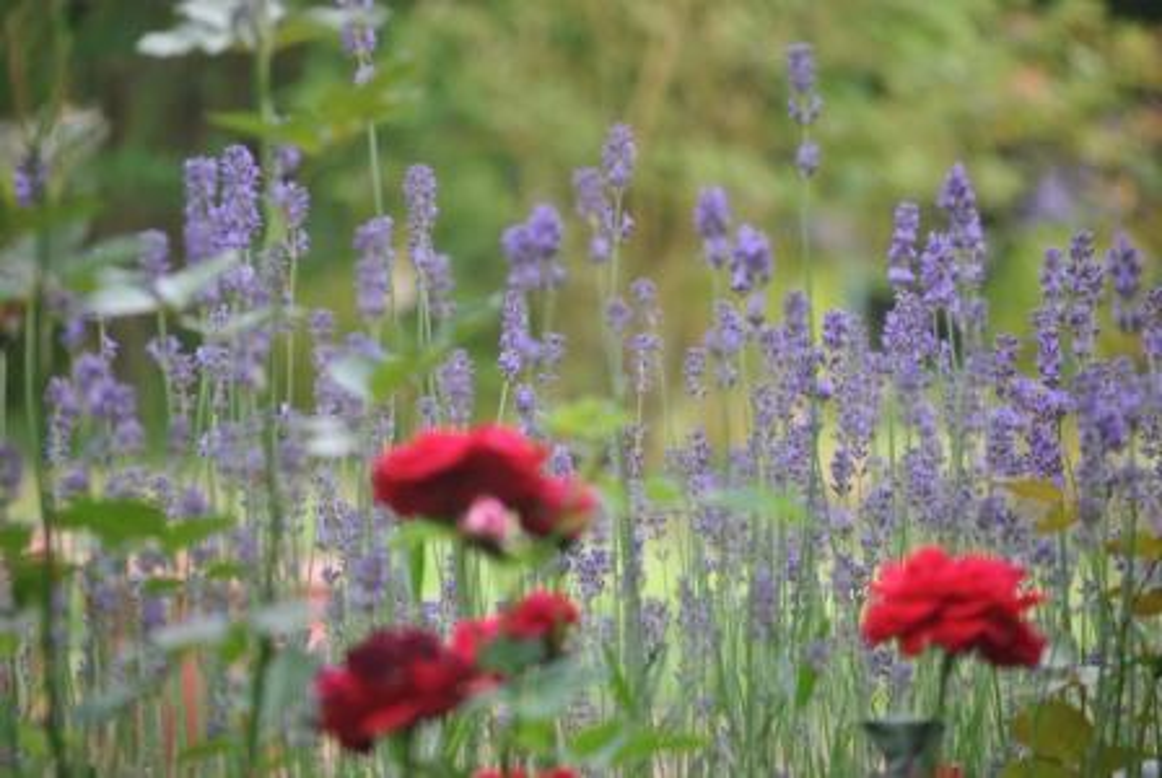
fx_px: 5333
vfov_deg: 8.3
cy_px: 389
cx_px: 581
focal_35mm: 165
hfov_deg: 12.4
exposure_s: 1/125
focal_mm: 110
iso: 280
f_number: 4.5
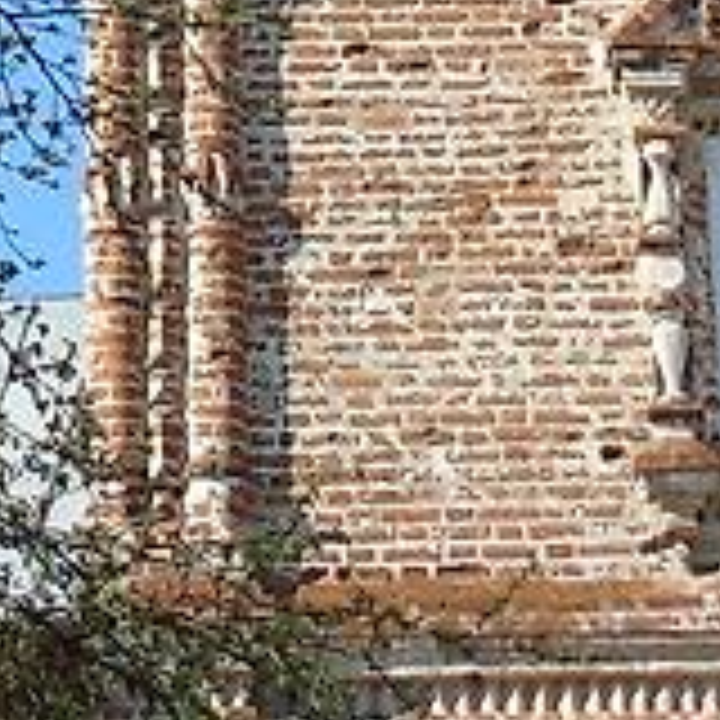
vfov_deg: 10.3
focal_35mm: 166
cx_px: -342
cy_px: -256
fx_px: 3906
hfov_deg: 10.2
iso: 80
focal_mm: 4.4
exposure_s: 1/640
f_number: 3.4
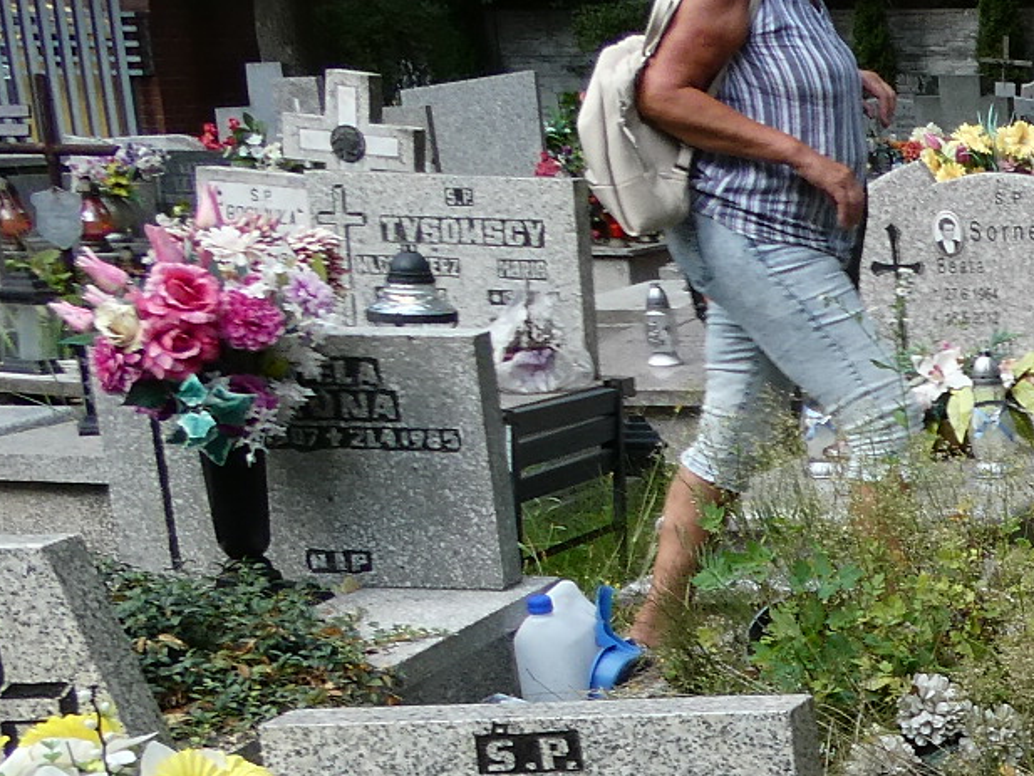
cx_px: 1667
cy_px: 950
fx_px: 3047
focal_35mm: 102
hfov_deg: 16.9
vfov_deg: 14.0
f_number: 3.3
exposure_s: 1/250
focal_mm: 4.3
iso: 80
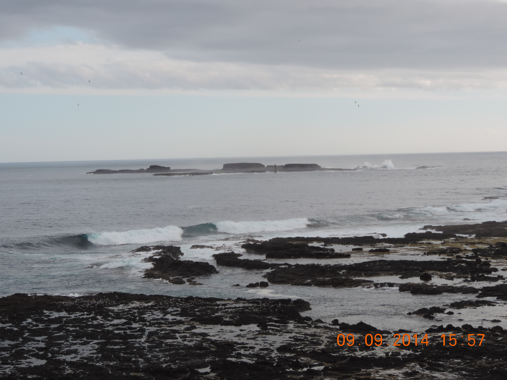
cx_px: 254
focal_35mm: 85
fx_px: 1245
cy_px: 190
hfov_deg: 23.0
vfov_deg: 17.4
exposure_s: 1/500
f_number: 4
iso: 80
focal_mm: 15.1
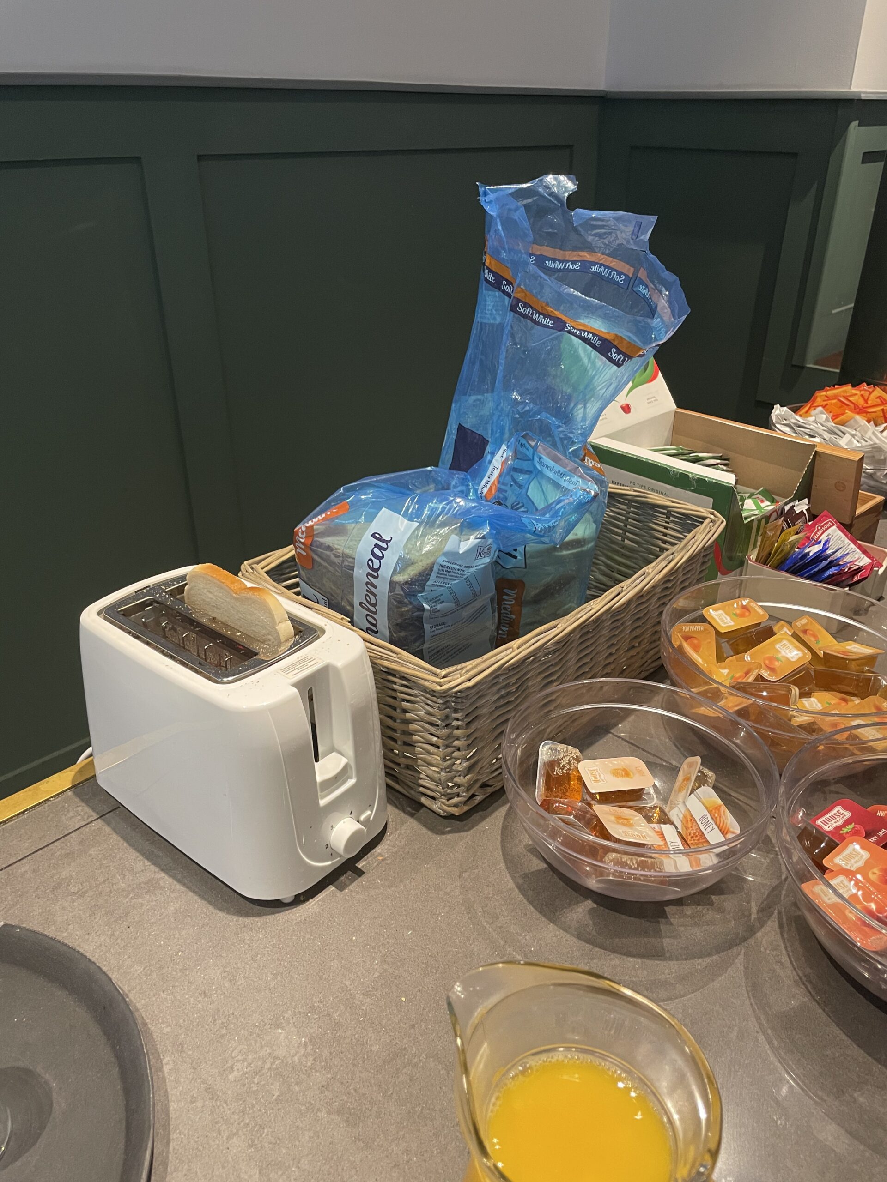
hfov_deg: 53.1
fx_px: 888
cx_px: 444
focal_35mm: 26
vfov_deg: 67.3
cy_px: 591
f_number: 1.6
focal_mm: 4.2
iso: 250
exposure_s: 1/50
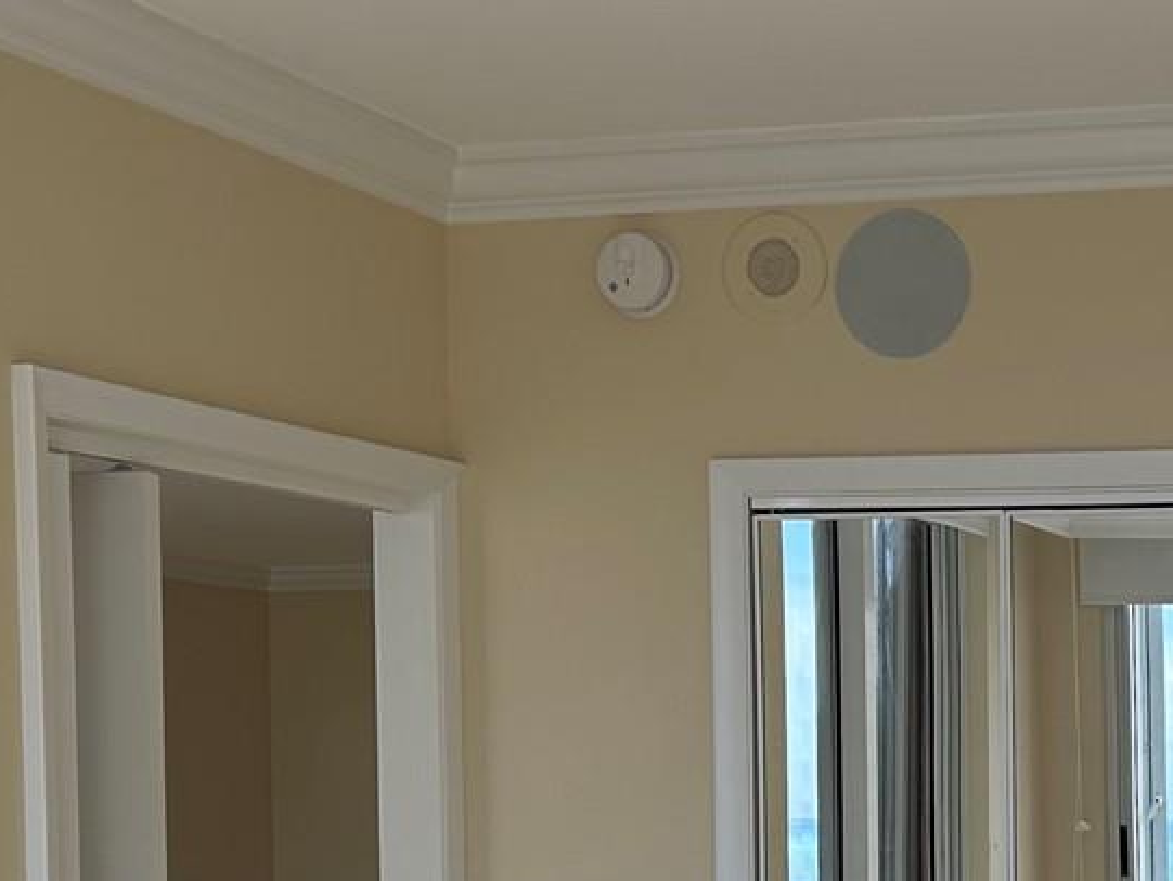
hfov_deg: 24.7
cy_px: 955
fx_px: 2406
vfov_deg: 19.9
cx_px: 1416
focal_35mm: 71
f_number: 1.78
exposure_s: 1/437
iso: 80
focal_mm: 6.86
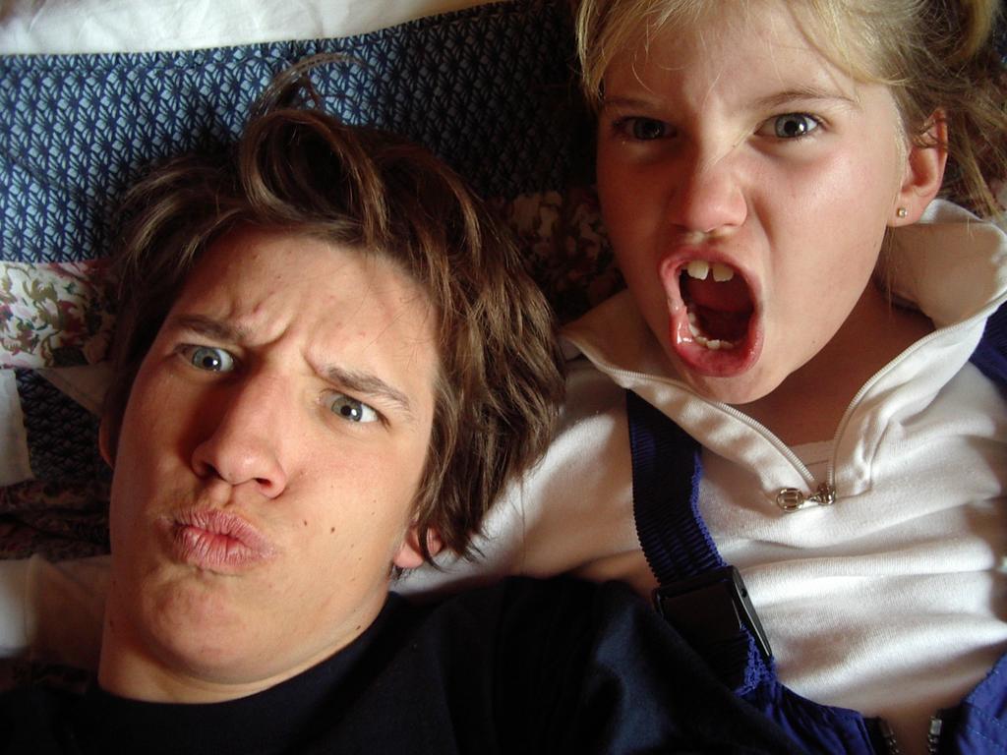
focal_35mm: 38
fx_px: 1105
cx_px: 504
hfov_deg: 49.0
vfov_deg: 37.7
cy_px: 378
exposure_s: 1/50
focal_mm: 5.8
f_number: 2.6
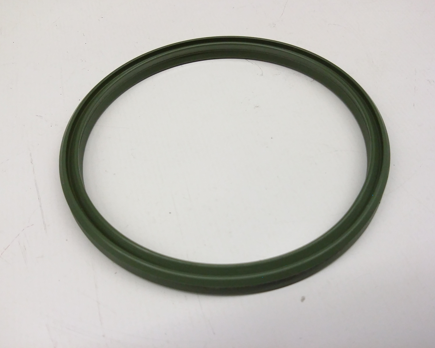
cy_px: 173
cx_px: 218
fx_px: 438
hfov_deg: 52.8
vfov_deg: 43.4
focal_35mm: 34
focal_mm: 3.4
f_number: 2.4
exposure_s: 1/24
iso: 200
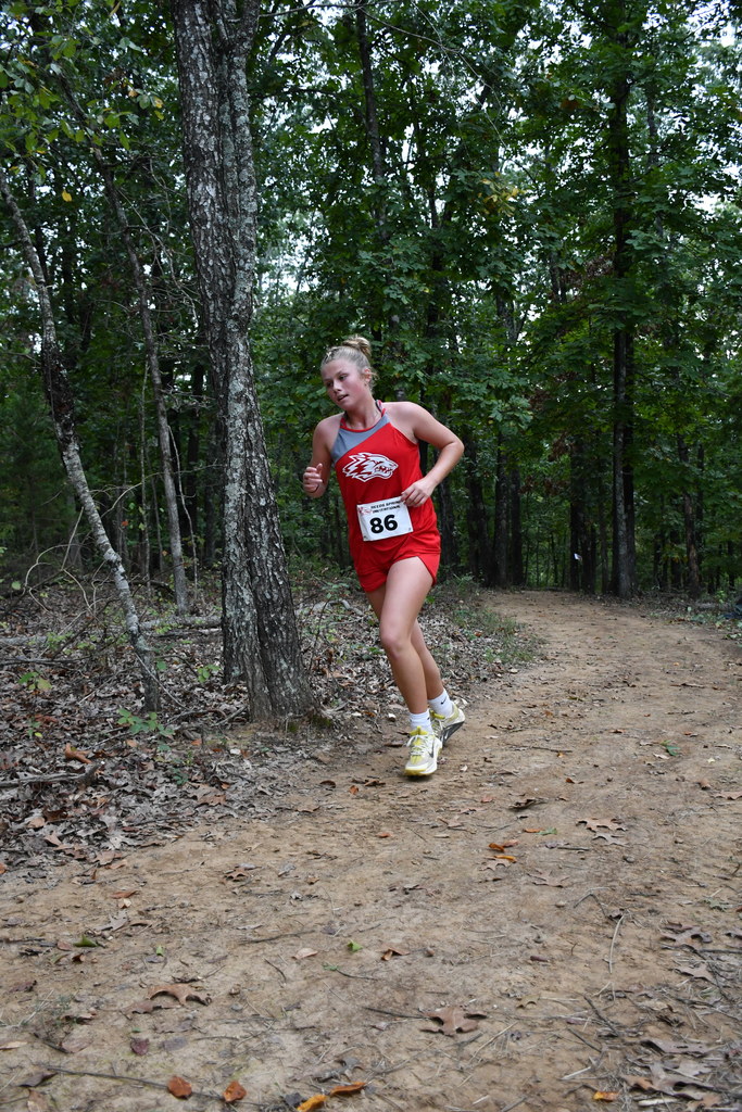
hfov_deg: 40.0
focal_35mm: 33
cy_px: 556
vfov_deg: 57.2
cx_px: 371
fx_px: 1020
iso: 1600
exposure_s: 1/800
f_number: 3.5
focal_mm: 22
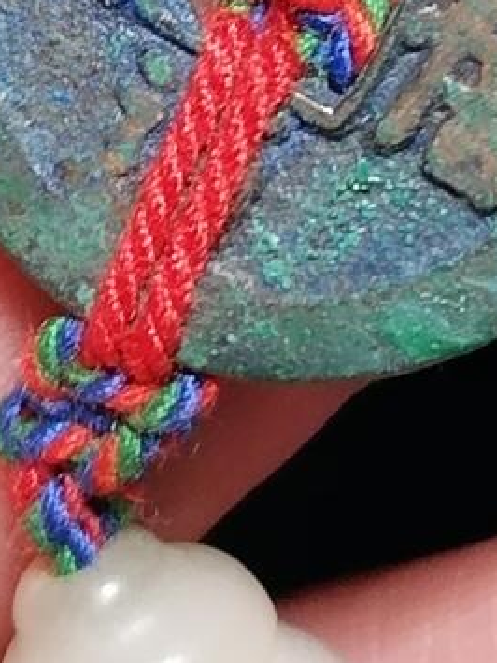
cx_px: 374
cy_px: -179
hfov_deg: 7.3
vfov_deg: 9.6
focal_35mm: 203
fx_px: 3888
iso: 250
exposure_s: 1/33.3
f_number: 1.8
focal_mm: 5.4
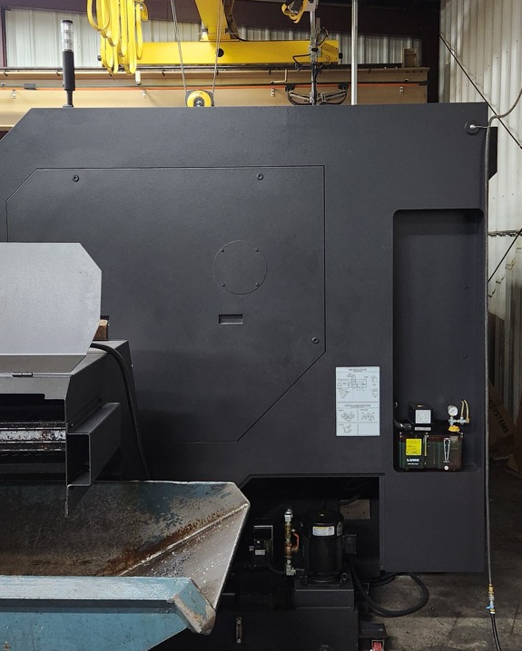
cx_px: 292
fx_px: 772
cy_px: 298
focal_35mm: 40
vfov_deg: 45.7
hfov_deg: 37.3
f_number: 1.8
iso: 500
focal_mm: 5.4
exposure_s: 1/60
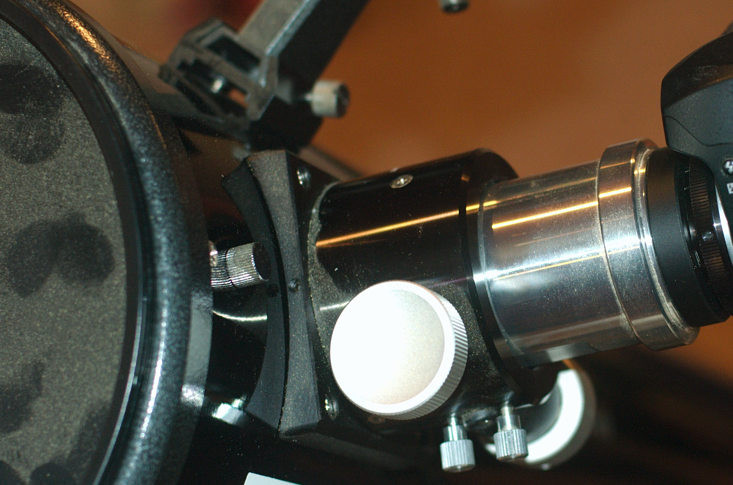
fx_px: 2275
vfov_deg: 12.2
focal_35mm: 112
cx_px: 543
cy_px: 246
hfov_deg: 18.2
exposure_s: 1/60
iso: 250
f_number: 3.2
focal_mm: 50
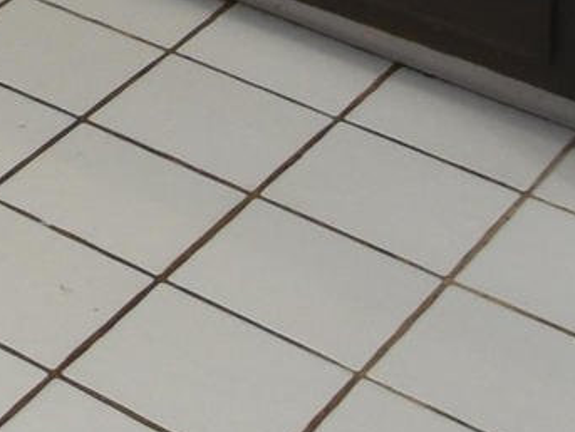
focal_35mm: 129
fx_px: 2145
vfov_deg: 9.0
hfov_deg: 13.2
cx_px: -575
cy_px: -926
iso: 800
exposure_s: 1/125
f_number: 5.6
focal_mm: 10
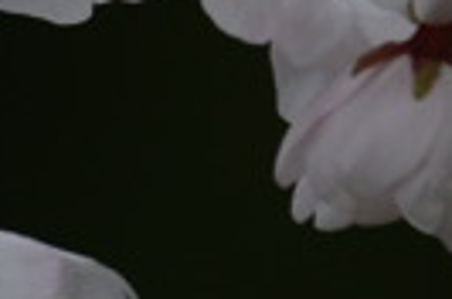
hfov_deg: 0.6
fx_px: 43539
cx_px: 167
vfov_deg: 0.4
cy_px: 158
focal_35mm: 3476
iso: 200
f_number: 7.1
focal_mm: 300
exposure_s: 1/640
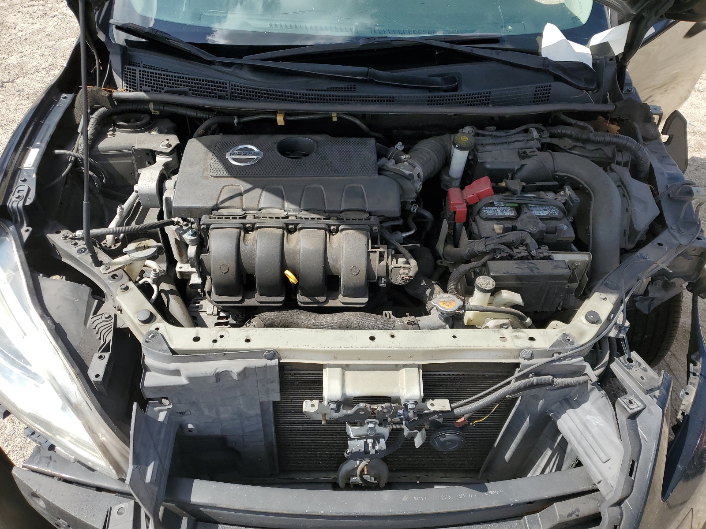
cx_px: 353
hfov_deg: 67.3
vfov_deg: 53.1
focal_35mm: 26
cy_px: 264
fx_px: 530
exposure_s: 1/2000
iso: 50
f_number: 1.5
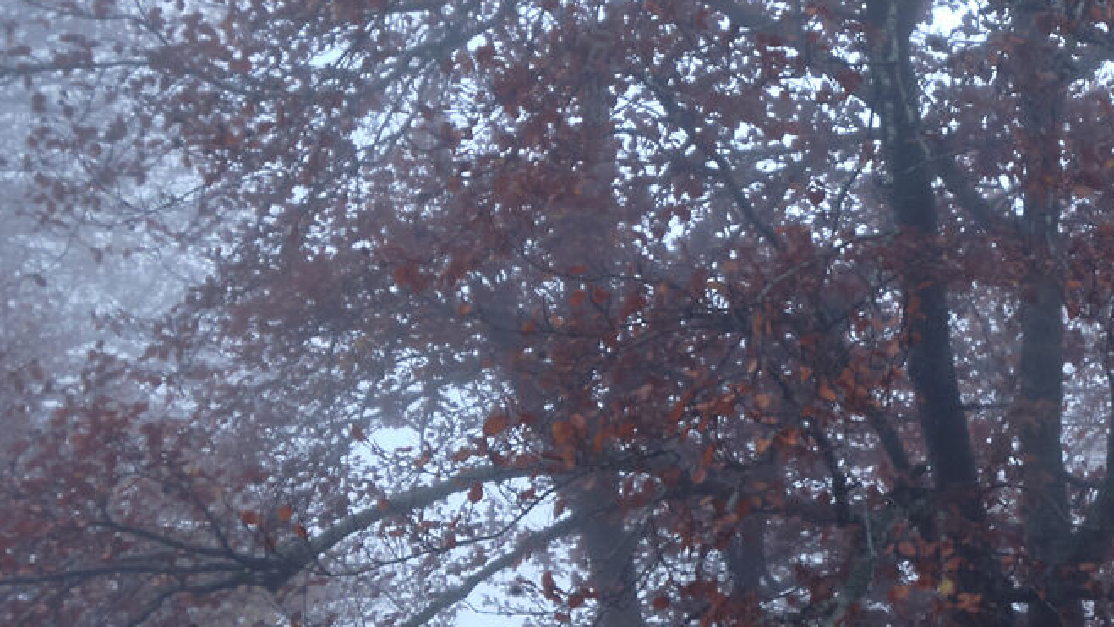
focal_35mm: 103
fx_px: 3043
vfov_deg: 11.6
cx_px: 1002
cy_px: 627
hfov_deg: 20.3
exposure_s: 1/28
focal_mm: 18
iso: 200
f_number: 8
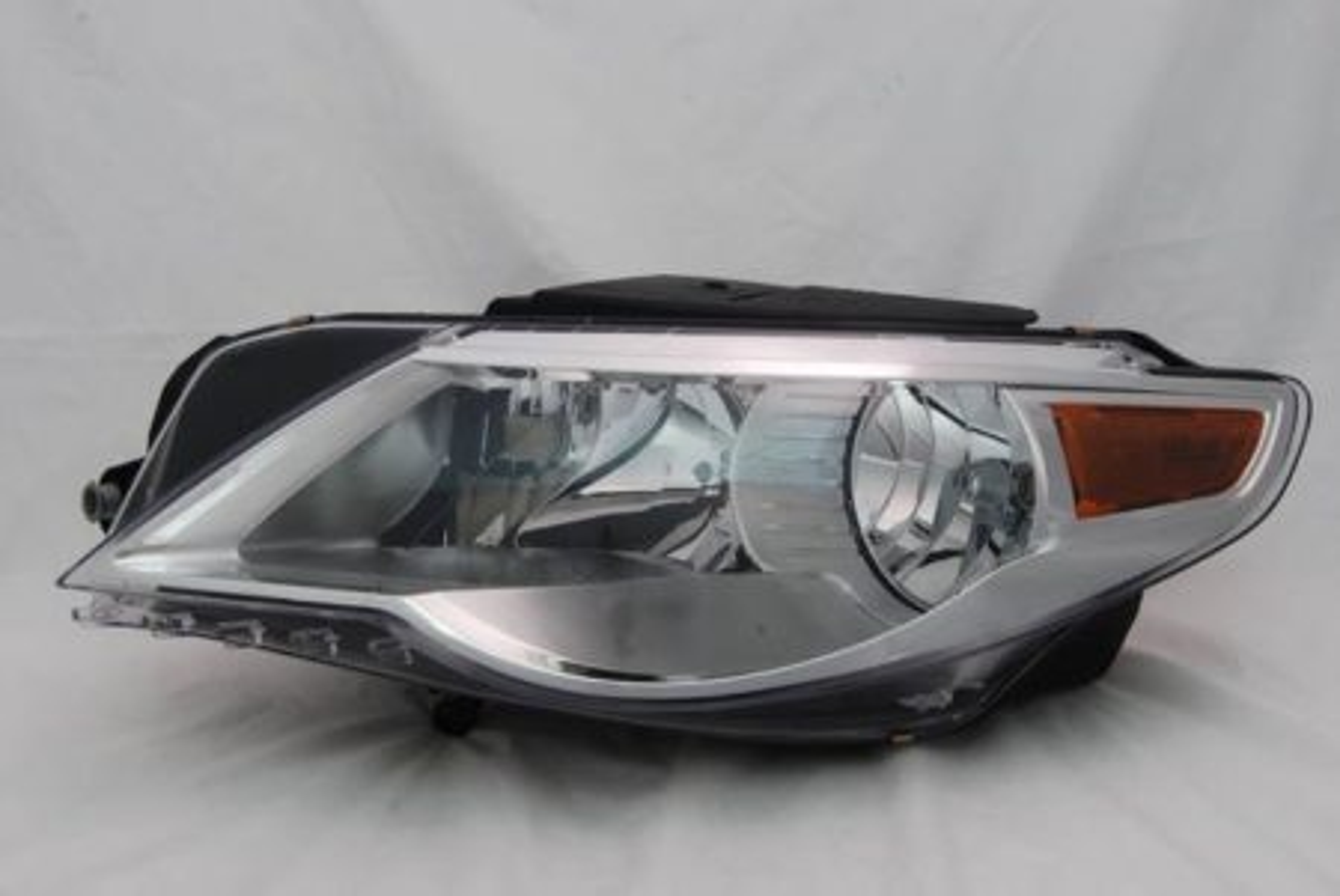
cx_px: 670
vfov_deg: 26.5
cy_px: 448
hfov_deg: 38.8
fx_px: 1900
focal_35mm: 51
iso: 100
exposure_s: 1.5
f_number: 16
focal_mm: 34
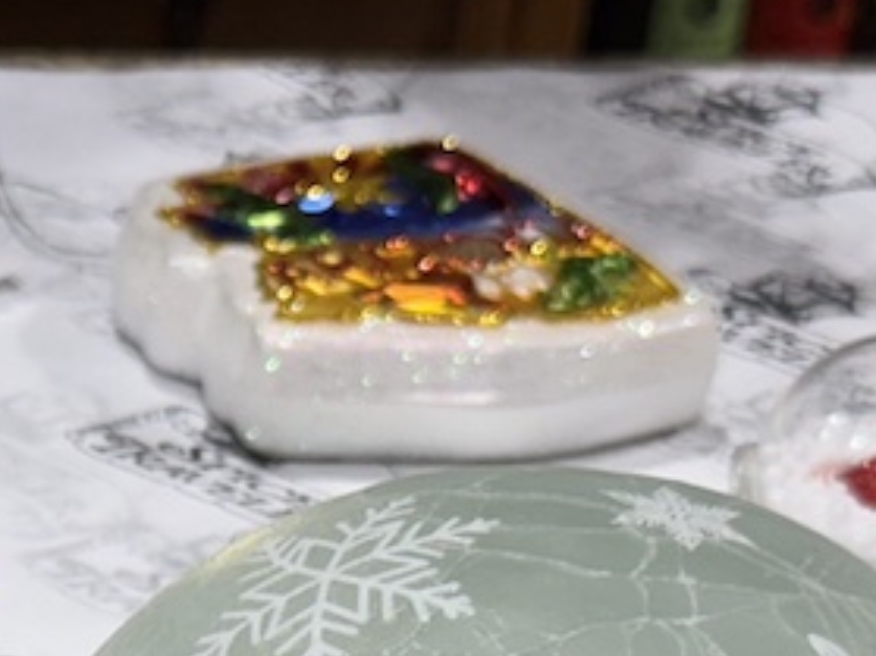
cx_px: -389
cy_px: 1015
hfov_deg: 12.2
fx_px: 3921
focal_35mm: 155
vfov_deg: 9.3
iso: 50
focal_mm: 6.76
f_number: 1.78
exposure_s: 1/60
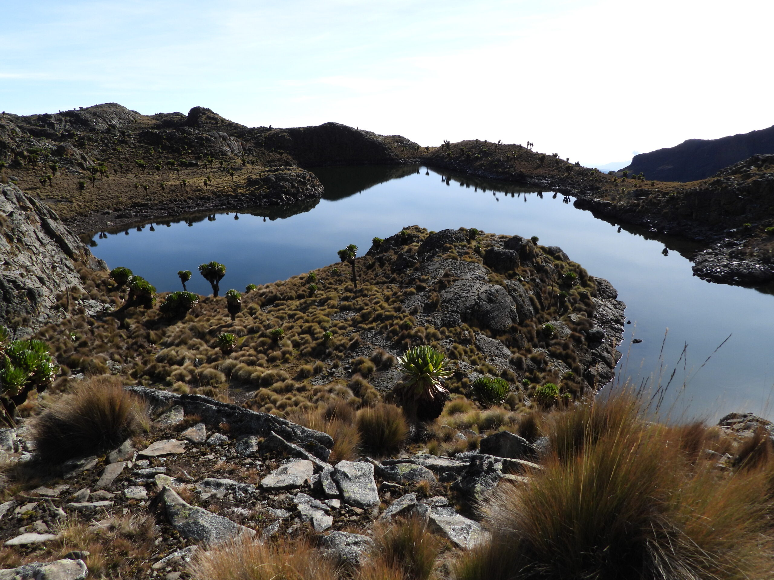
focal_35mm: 24
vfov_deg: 56.8
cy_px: 290
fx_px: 537
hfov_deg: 71.6
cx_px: 387
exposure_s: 1/1250
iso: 100
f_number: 2.8
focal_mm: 4.3
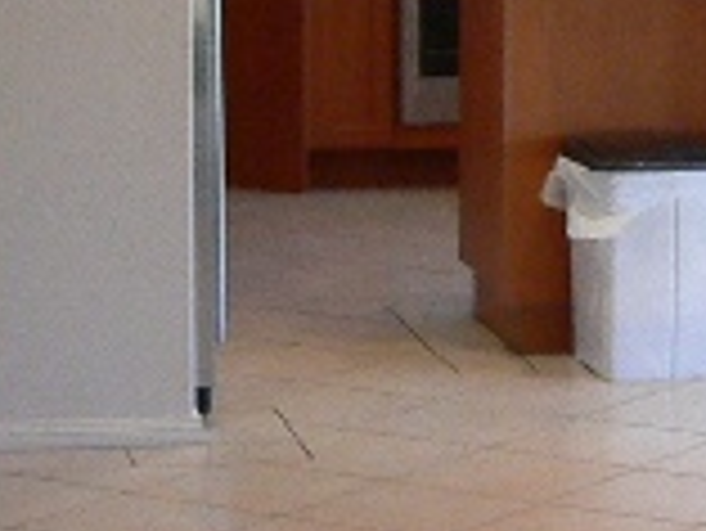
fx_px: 3735
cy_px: 86
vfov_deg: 8.1
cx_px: 809
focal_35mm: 183
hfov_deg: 10.6
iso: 200
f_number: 2.8
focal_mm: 6
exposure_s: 1/60
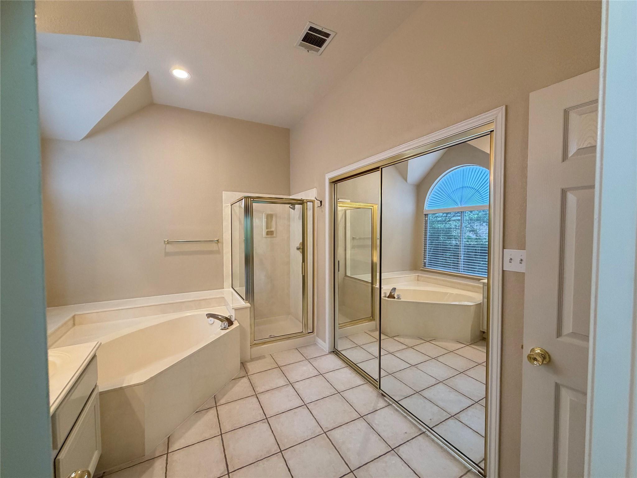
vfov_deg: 85.7
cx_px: 318
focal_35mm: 14
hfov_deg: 102.1
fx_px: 258
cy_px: 239
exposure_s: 1/60
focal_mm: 2.22
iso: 320
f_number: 2.2
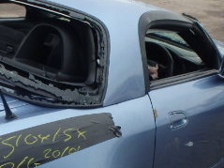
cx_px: 7
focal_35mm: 75
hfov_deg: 24.9
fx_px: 485
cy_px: 154
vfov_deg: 19.2
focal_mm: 5
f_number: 3.9
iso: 160
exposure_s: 1/60
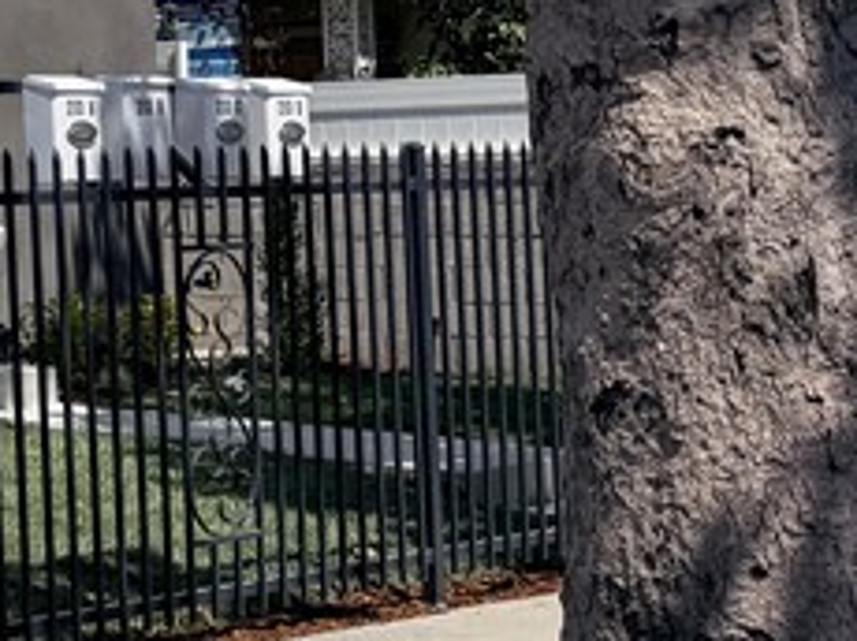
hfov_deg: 14.4
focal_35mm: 107
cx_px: -991
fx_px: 2646
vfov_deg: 13.7
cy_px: 48
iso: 80
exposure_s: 1/10309
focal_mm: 6.76
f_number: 1.78
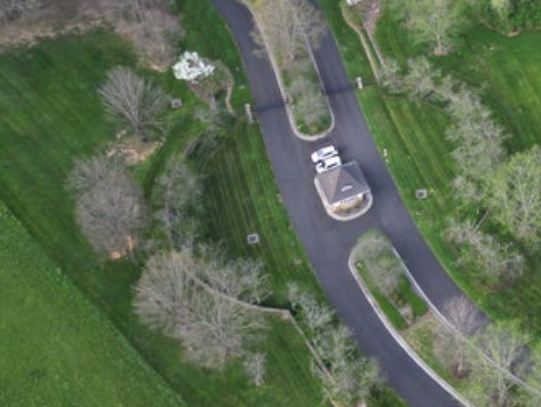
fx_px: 970
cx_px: 512
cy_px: 62
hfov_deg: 29.5
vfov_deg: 23.2
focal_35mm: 62
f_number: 1.7
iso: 110
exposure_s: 1/200
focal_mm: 6.72
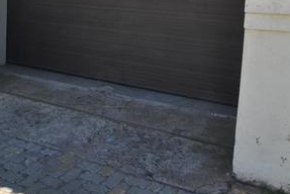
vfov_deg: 31.3
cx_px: 145
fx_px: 331
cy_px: 21
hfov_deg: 47.4
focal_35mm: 41
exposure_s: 1/200
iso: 100
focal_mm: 10
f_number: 7.1
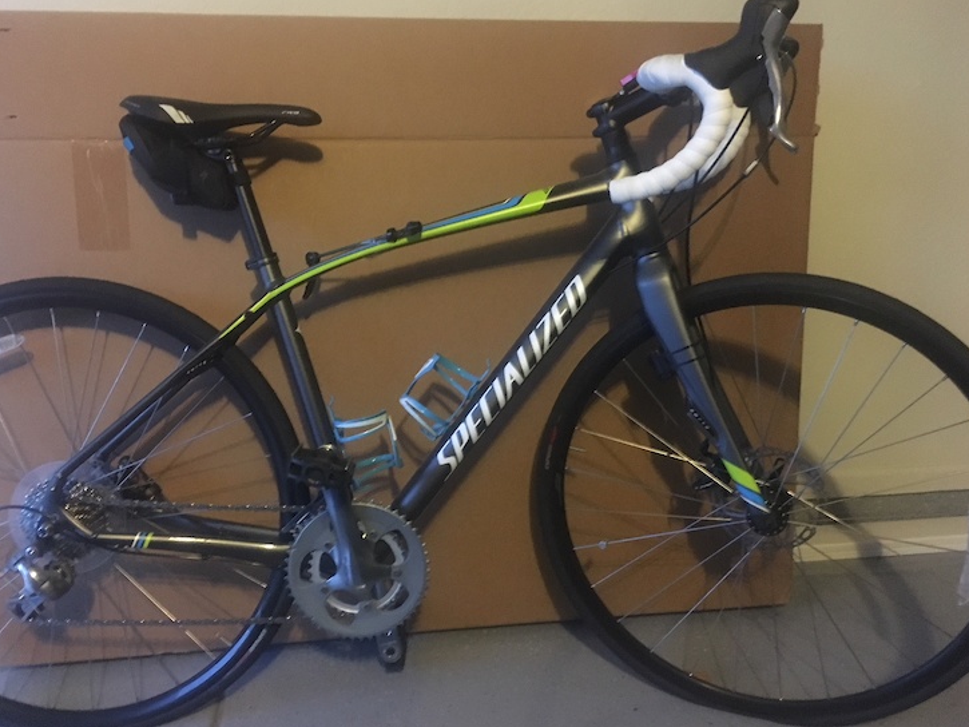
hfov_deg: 56.8
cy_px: 366
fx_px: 896
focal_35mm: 32
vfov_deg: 44.2
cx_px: 469
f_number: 2.2
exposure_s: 1/15
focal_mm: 4.15
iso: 500
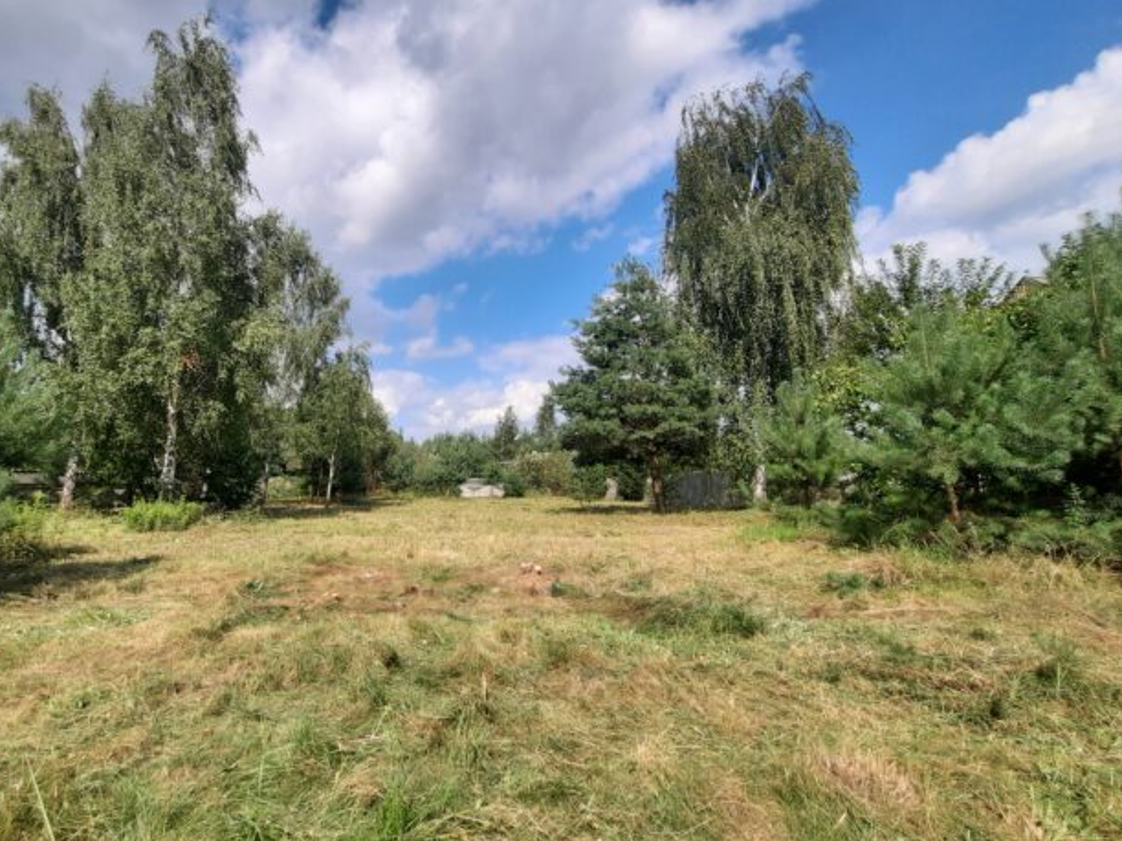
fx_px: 551
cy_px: 398
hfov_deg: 90.3
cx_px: 473
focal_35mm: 17
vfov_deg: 74.7
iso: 40
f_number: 2.2
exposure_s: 1/1129
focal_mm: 1.74
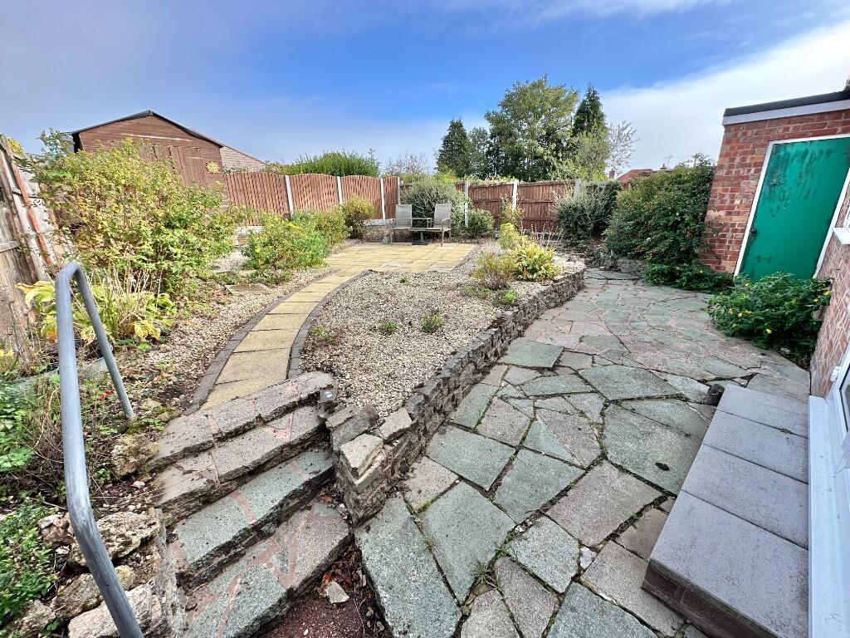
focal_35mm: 14
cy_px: 319
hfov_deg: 102.1
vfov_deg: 85.7
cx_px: 425
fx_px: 344
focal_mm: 2.22
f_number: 2.2
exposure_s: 1/475
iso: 40
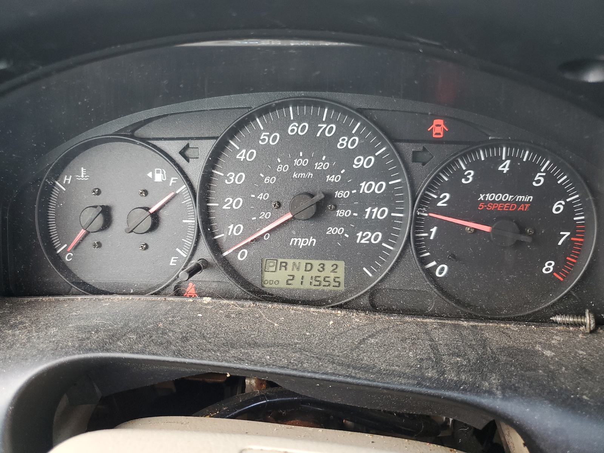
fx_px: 454
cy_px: 226
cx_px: 302
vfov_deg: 53.1
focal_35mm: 26
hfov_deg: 67.3
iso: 95
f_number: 1.5
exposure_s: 1/120
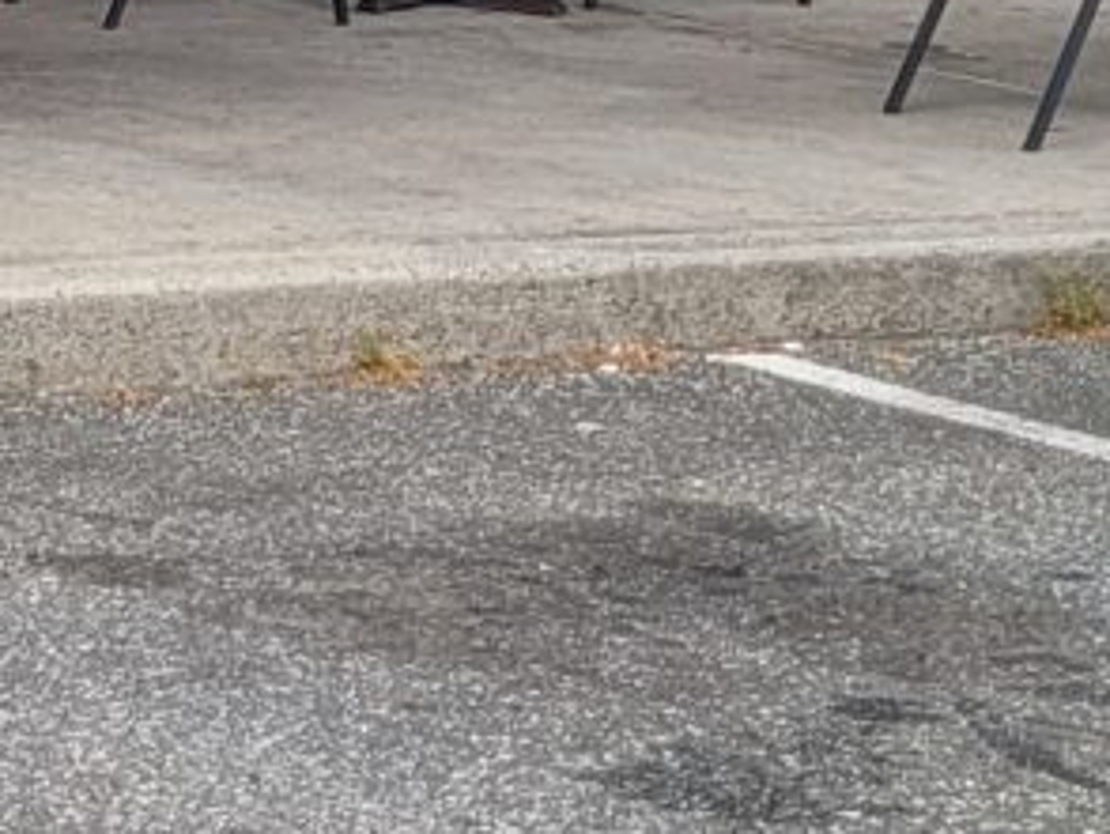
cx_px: -906
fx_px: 5809
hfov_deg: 10.3
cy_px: -577
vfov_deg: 8.0
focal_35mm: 181
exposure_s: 1/523
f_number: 1.8
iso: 40
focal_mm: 5.4
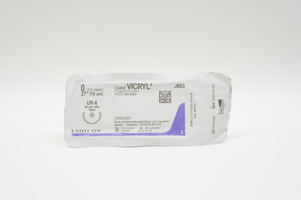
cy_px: 100
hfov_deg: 45.0
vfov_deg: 30.8
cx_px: 150
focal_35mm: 44
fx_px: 363
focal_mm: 29
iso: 400
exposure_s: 1/40
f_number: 7.1
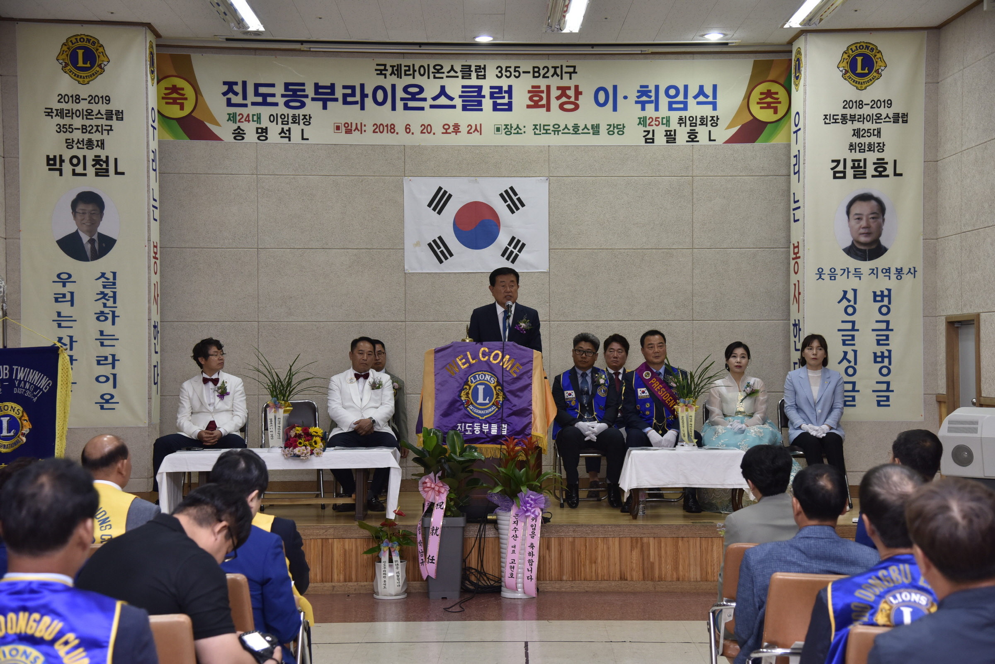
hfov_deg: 34.5
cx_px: 498
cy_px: 332
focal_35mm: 58
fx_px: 1603
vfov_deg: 23.4
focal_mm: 58
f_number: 4.5
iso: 800
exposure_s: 1/125
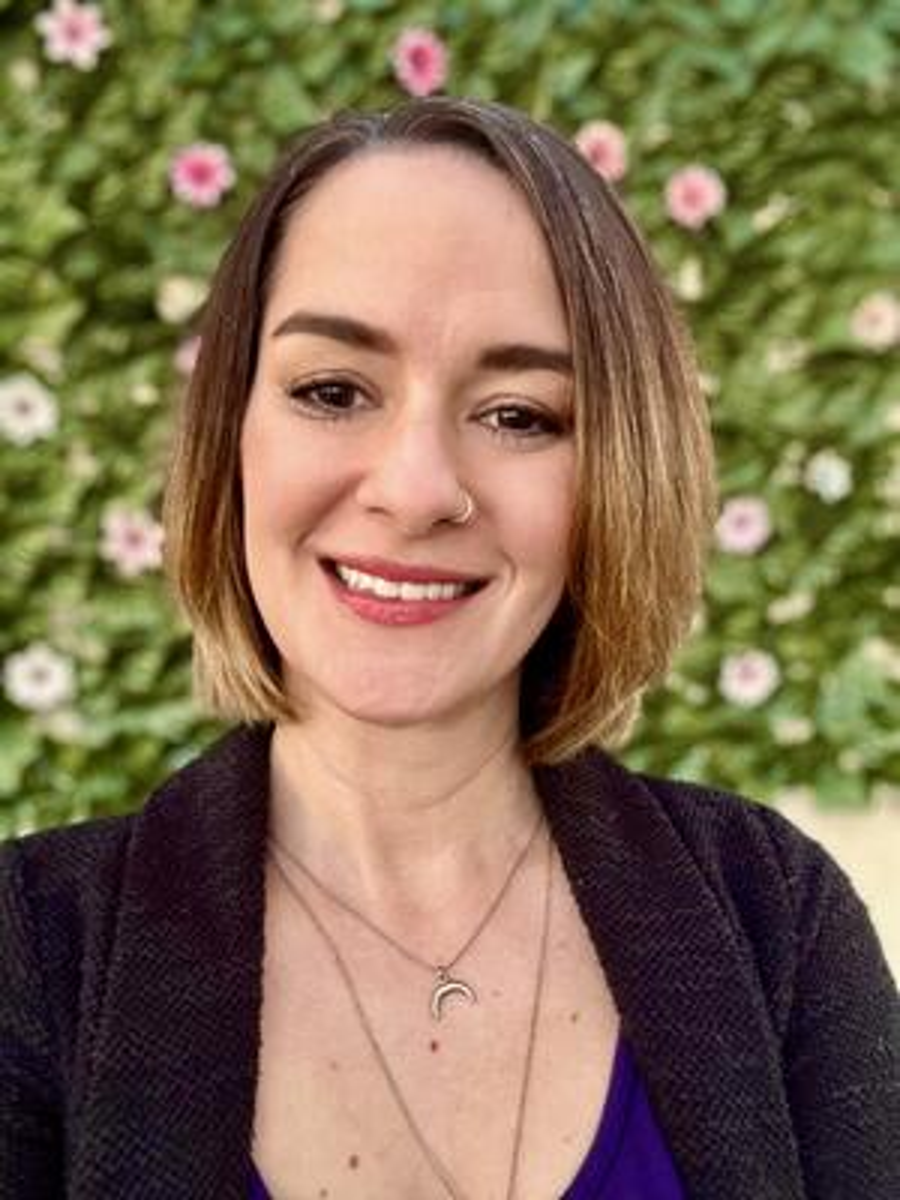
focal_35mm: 30
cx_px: 450
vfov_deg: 60.0
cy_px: 600
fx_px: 1040
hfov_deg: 46.8
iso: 80
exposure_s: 1/92
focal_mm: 2.69
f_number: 1.9
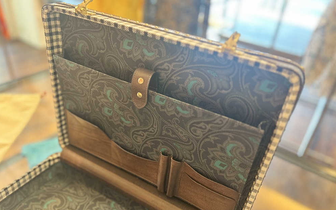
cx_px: 167
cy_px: 117
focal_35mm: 28
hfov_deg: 66.5
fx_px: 256
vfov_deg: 44.5
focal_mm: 5.7
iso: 400
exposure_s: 1/60
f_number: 1.5
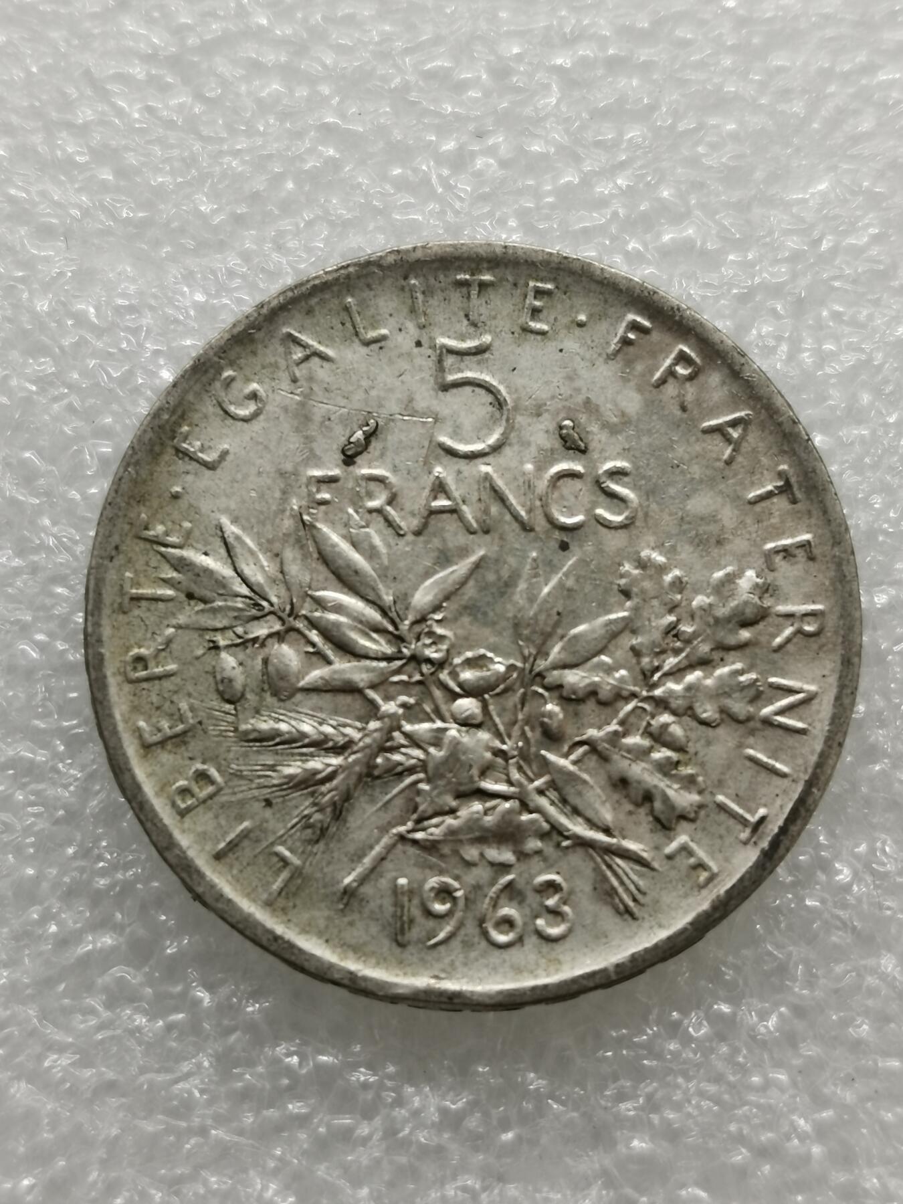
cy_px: 602
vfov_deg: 28.2
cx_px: 452
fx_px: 2400
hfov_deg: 21.3
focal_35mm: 69
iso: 50
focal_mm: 5.56
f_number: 1.6
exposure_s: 1/100
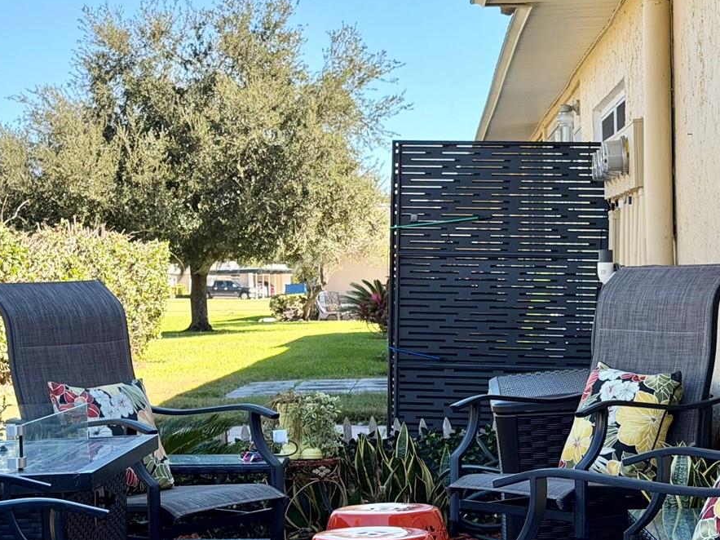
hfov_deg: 22.5
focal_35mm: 87
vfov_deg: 17.0
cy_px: 271
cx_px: 355
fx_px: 1809
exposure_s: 1/1883
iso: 80
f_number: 1.78
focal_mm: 6.76
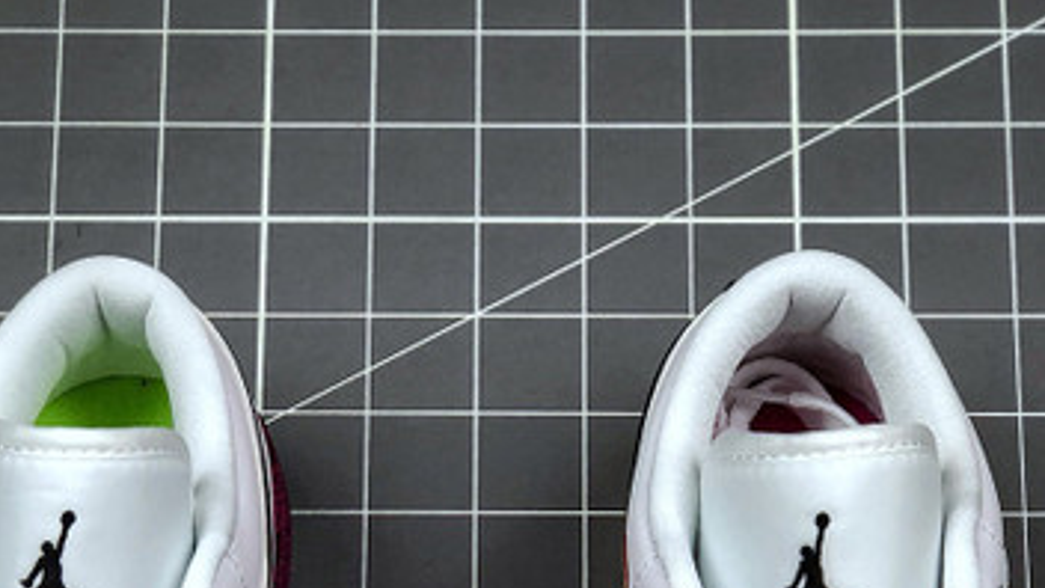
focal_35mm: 127
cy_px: 867
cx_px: 436
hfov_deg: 16.9
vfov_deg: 9.3
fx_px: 3519
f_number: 2.8
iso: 40
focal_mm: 6.6
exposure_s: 1/50
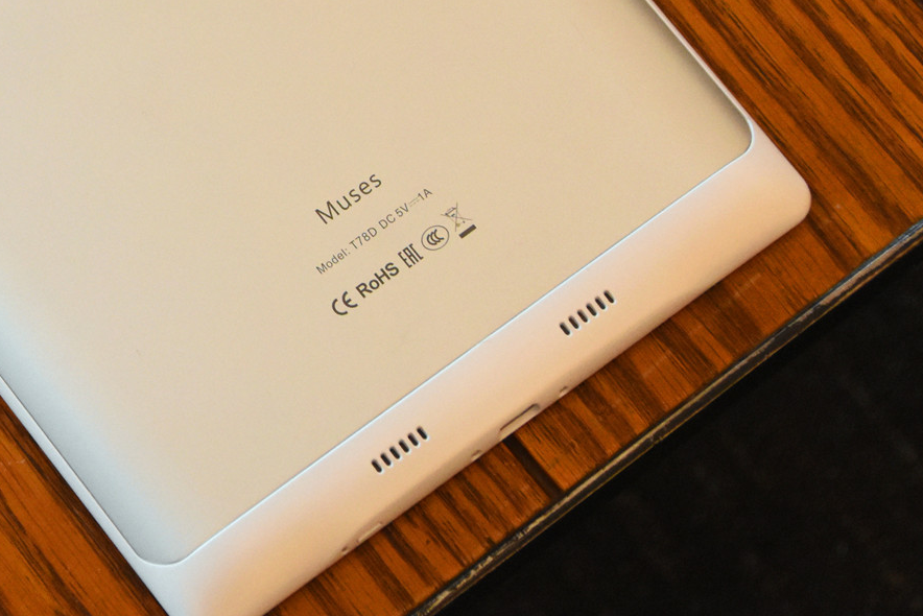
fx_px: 4593
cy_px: 56
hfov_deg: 11.4
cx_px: 95
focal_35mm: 179
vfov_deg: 7.7
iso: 4000
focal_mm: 55
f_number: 7.1
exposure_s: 1/100
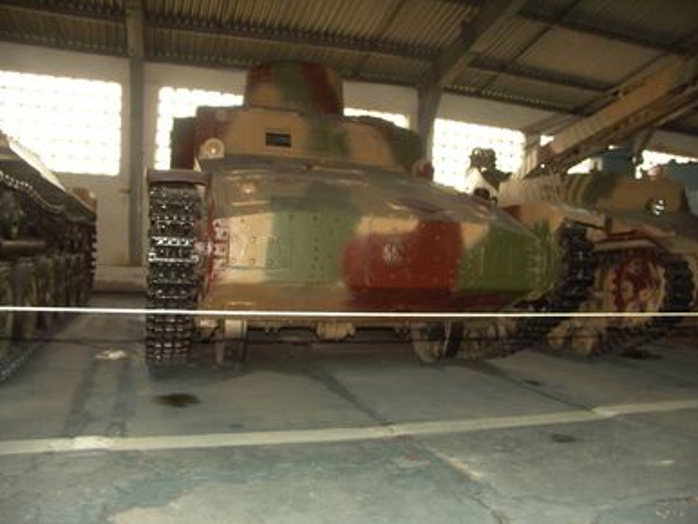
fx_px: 585
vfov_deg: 48.3
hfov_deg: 61.6
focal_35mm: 29
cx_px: 353
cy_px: 269
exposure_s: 1/50
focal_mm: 7.4
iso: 160
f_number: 2.8
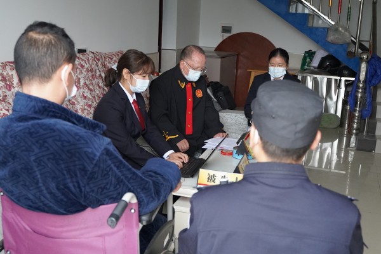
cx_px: 190
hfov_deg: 46.4
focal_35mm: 42
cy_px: 127
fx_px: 444
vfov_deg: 31.9
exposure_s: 1/160
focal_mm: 28
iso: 4000
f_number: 4
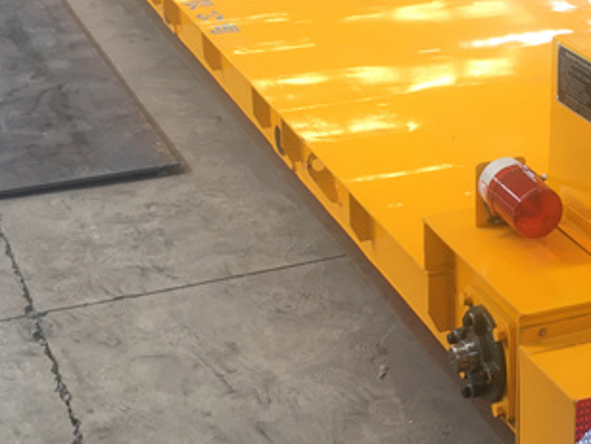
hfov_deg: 23.7
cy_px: 226
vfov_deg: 18.4
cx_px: 547
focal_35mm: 80
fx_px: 1366
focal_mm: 4.15
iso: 32
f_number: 2.2
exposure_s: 1/50
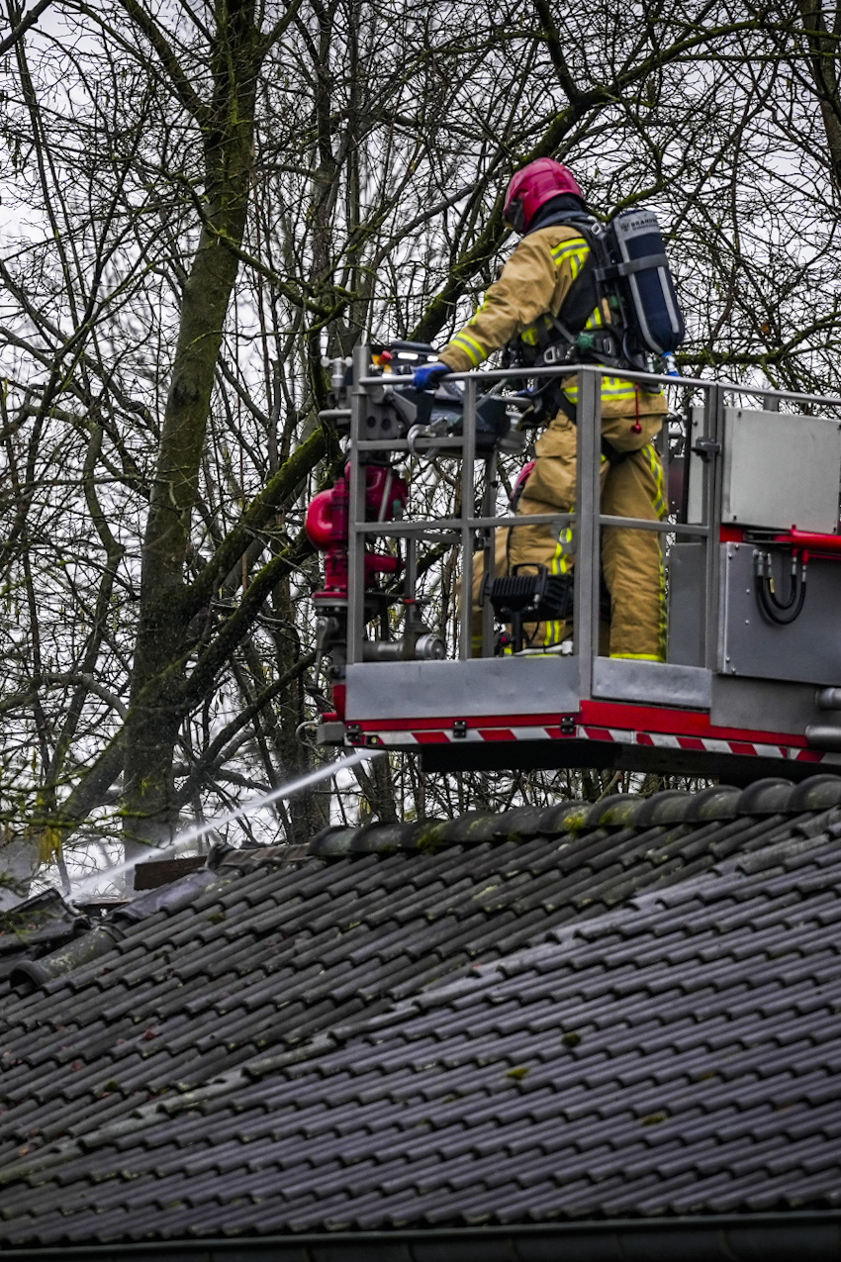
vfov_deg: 5.0
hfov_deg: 3.3
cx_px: 220
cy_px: 631
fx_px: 14401
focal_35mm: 411
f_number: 2.8
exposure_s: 1/200
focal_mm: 182
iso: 320
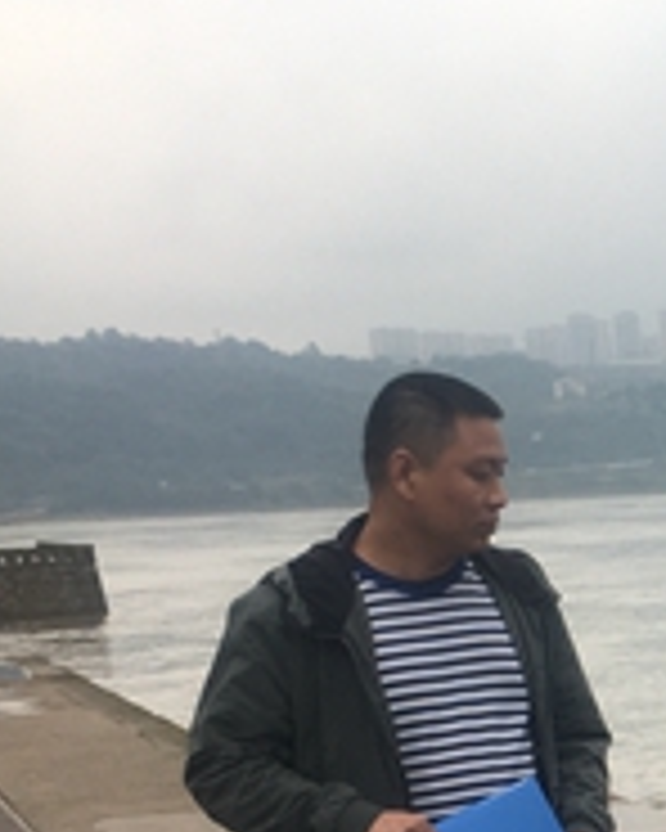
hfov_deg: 14.4
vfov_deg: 18.5
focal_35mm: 98
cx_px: 1076
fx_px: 2415
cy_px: 994
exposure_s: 1/199
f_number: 2.2
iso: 25
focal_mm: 4.15
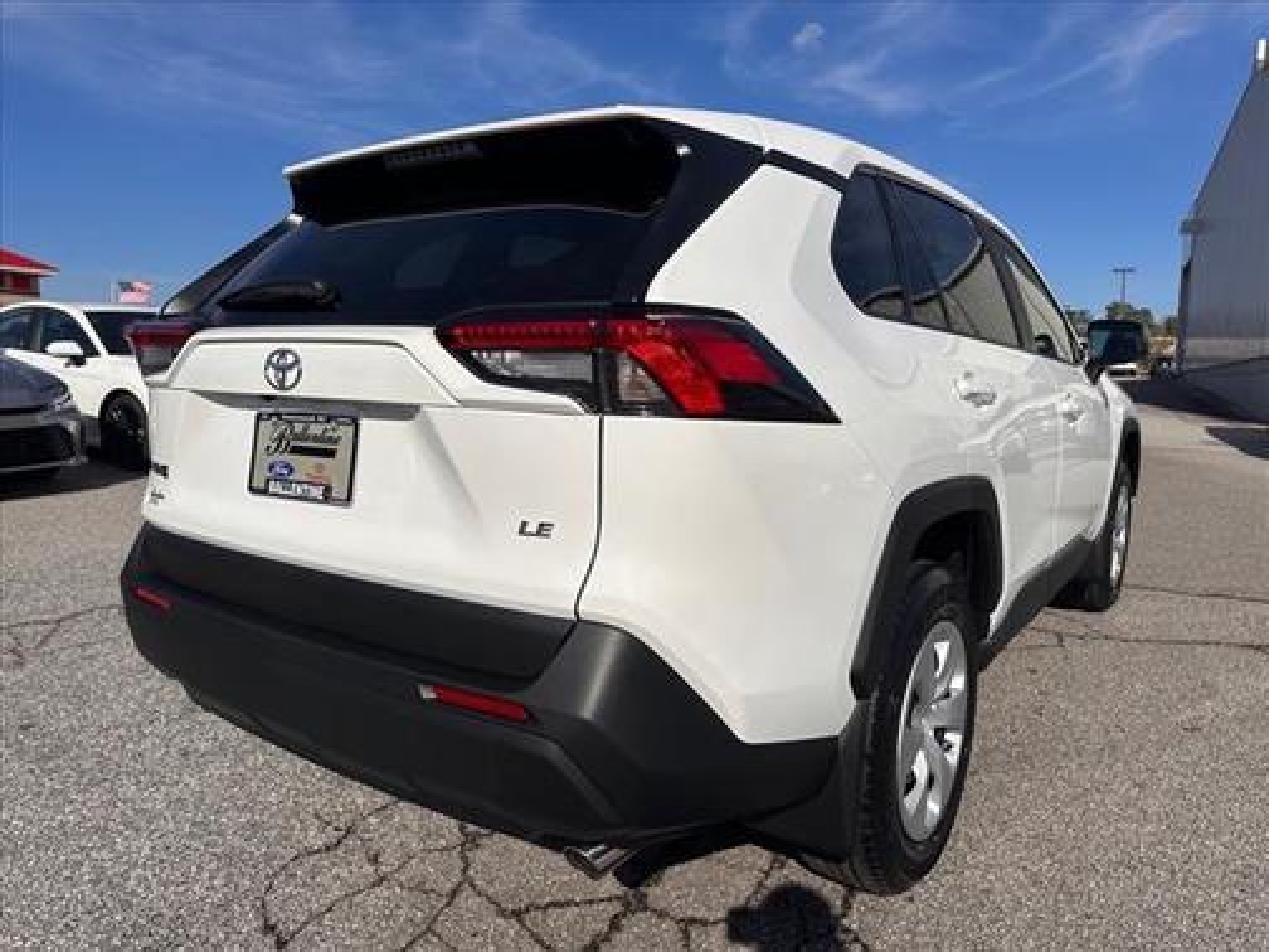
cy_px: 476
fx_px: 880
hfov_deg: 71.6
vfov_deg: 56.8
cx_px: 634
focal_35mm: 24
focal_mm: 6.86
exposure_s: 1/13699
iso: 80
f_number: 1.78
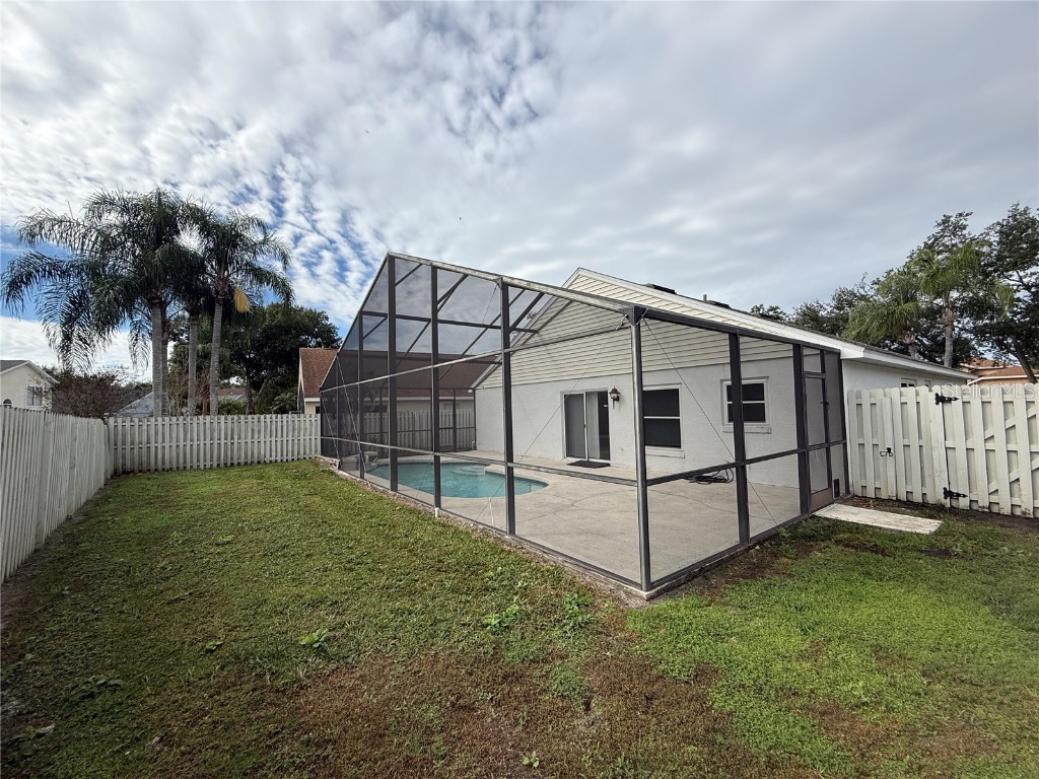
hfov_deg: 102.1
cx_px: 520
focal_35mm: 14
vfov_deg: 85.7
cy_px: 390
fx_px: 420
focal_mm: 2.22
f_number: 2.2
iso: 50
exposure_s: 1/1961
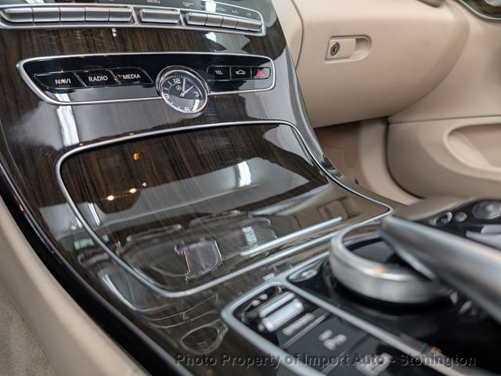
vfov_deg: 56.8
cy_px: 188
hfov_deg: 71.6
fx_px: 347
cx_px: 250
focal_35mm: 24
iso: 43
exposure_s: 1/24
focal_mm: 6.9
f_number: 1.68
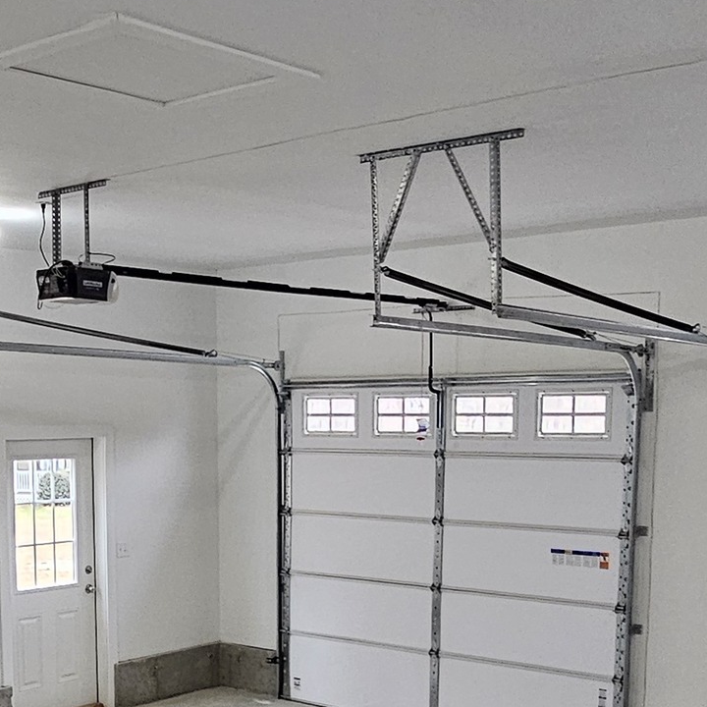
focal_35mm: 49
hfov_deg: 34.1
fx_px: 1132
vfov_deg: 33.5
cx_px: 197
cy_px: 582
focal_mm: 2.2
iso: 320
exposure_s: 1/60
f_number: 2.2
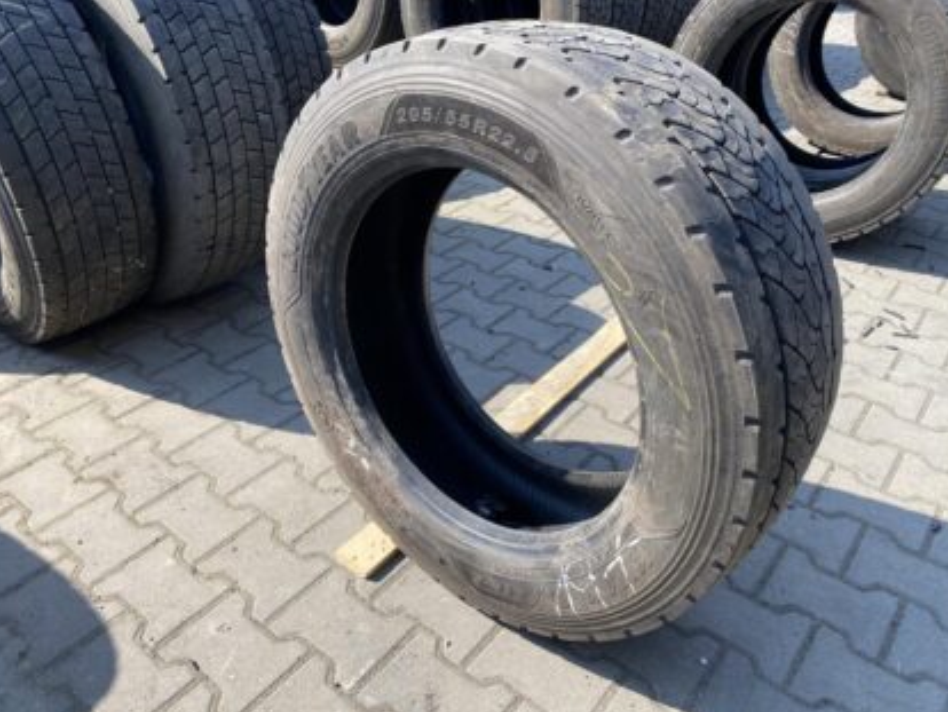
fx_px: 740
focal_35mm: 27
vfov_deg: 51.4
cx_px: 474
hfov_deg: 65.3
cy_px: 367
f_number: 1.8
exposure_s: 1/905
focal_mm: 4.25
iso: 32
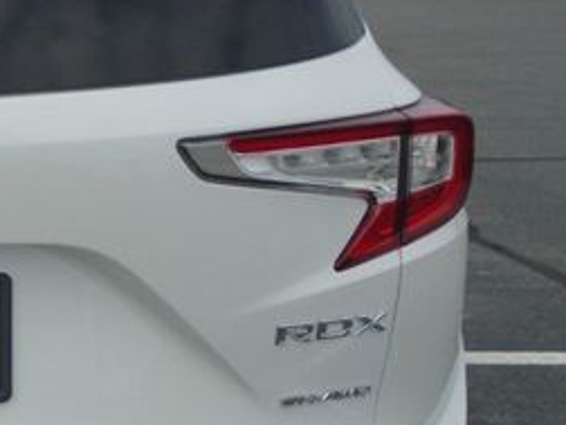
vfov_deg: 22.2
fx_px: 1079
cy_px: 261
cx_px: -121
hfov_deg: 26.1
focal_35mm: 66
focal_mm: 4.6
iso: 100
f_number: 8
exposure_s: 1/200
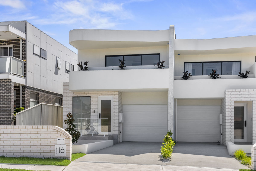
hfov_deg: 48.4
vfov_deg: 33.4
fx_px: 285
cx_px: 128
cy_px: 86
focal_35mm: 40
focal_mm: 40
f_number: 10
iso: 640
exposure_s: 1/1000
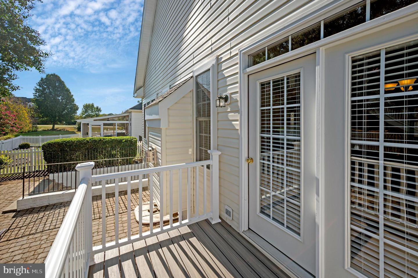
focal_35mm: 14
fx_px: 162
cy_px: 139
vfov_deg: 81.1
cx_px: 209
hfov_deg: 104.3
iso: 100
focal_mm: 14
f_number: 7.1
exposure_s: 1/400
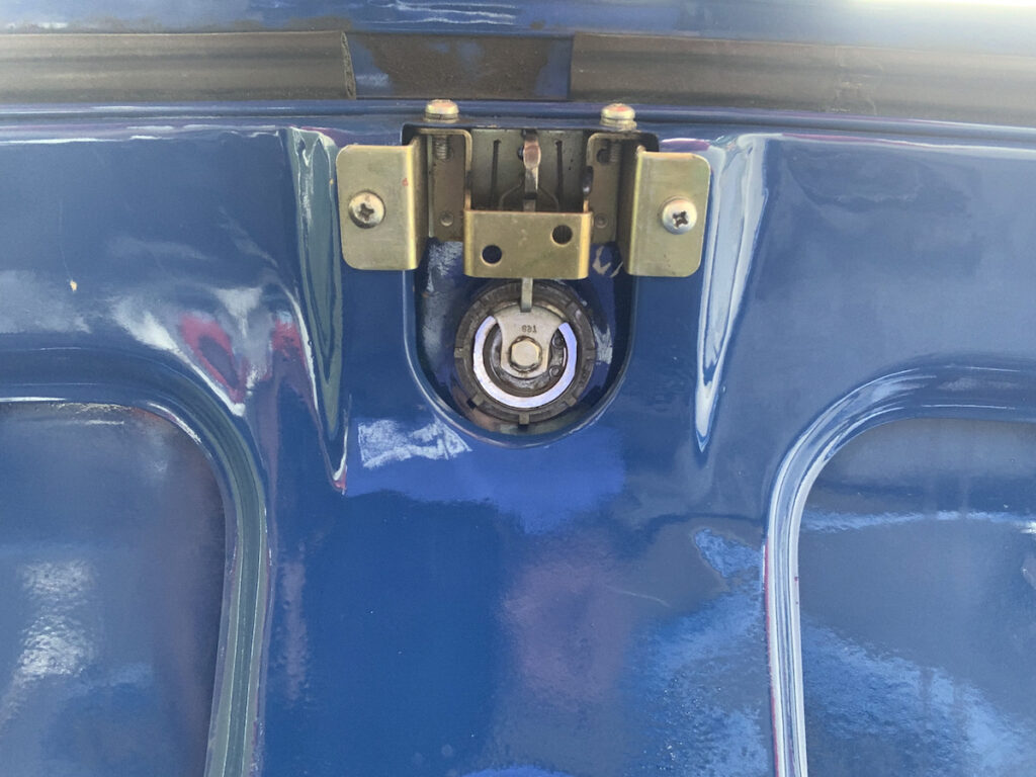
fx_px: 958
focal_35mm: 32
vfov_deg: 44.2
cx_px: 518
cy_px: 388
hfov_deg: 56.8
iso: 100
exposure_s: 1/60
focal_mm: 2.87
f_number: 2.2
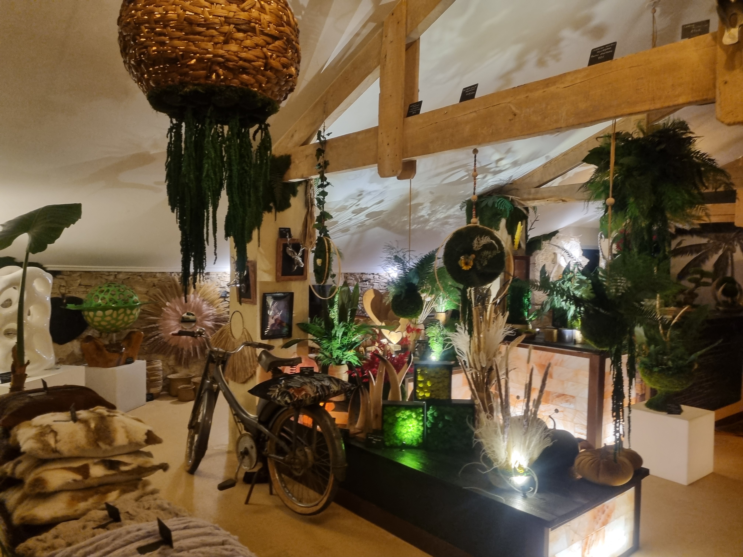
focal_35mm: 26
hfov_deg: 67.3
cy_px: 278
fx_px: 558
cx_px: 372
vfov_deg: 53.1
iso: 320
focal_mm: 5.4
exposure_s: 1/50
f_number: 1.8
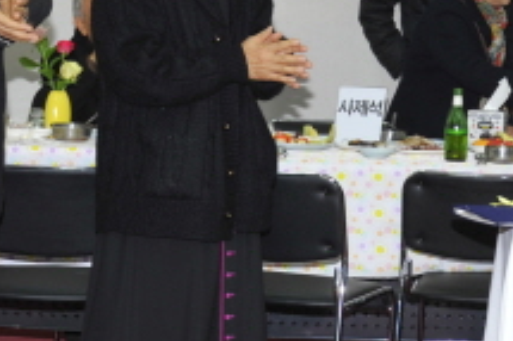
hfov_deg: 13.4
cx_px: 534
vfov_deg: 8.9
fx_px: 2150
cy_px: -113
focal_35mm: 151
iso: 200
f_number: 5.6
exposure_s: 1/60
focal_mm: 45
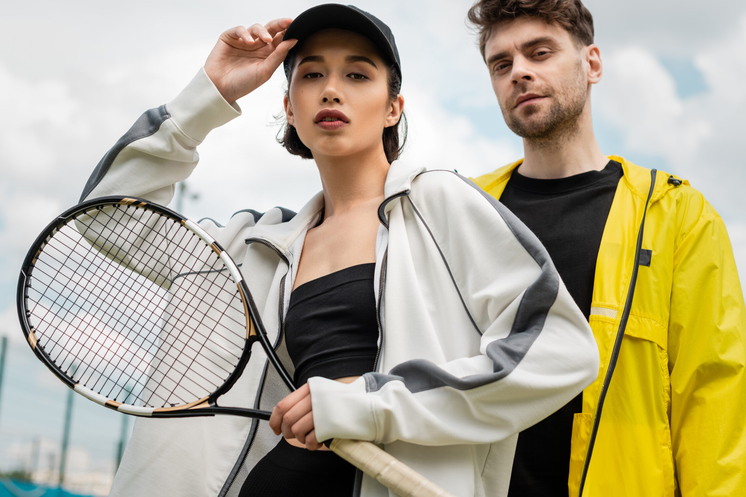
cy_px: 229
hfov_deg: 35.1
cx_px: 370
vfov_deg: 23.8
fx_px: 1181
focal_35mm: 57
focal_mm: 50
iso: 100
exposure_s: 1/800
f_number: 4
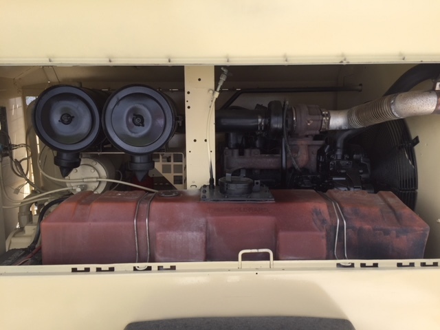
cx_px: 220
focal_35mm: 29
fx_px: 369
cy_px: 165
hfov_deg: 61.7
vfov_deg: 48.2
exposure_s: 1/425
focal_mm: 4.15
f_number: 2.2
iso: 32
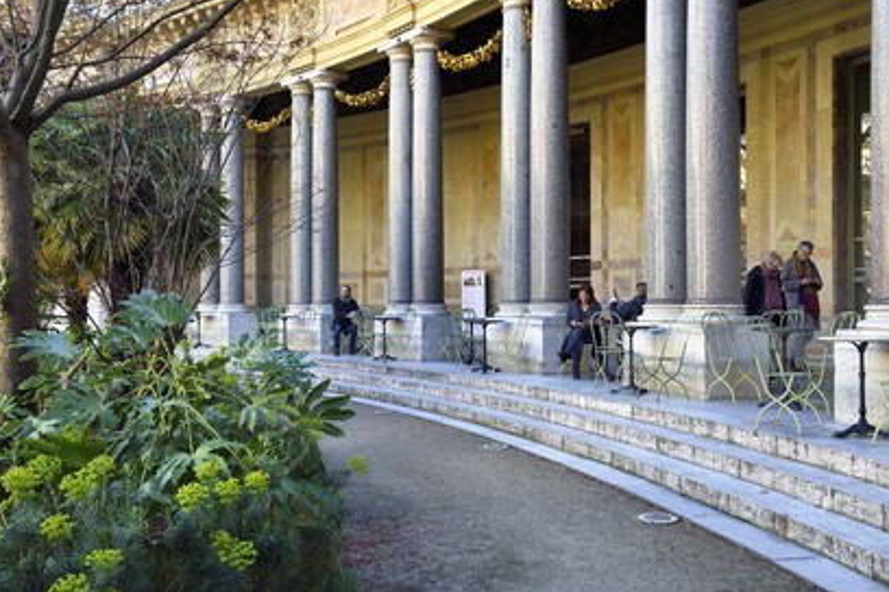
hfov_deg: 53.1
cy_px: 294
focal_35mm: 36
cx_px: 449
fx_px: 889
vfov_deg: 36.9
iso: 200
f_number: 10
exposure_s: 1/60
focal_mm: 35
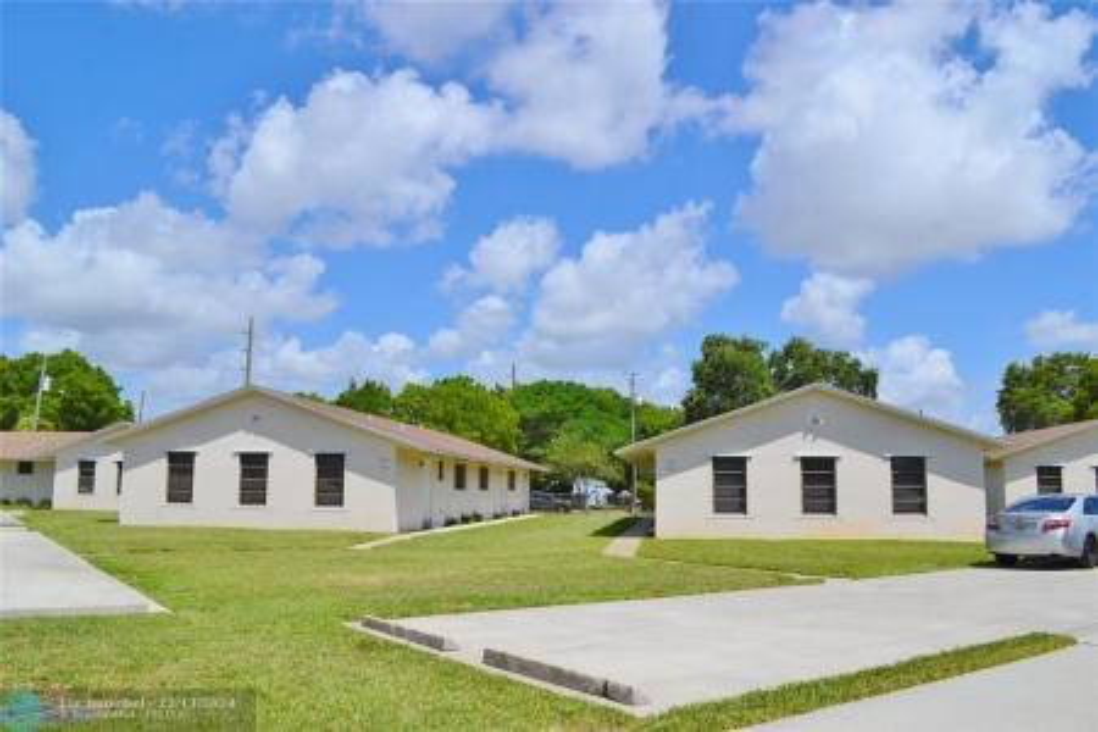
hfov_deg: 67.4
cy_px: 366
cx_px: 549
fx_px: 823
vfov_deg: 47.9
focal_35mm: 27
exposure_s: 1/500
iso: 200
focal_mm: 18
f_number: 11
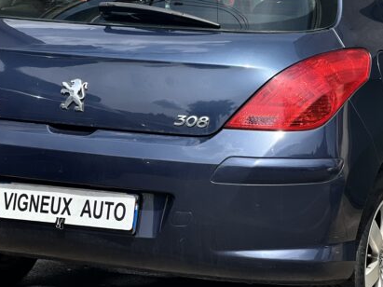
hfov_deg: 13.1
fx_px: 1659
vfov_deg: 9.9
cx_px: 254
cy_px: 108
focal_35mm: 150
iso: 32
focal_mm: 9
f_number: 2.8
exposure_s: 1/544
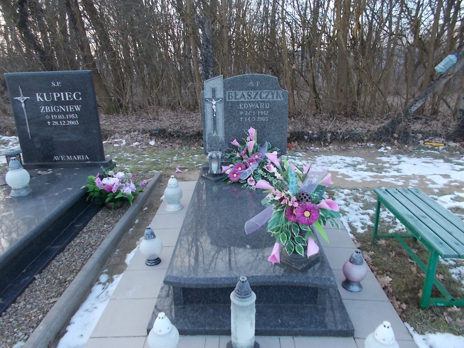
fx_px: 349
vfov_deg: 53.1
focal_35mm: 26
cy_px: 174
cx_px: 232
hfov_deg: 67.3
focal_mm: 4.6
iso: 80
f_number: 3.2
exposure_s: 1/100
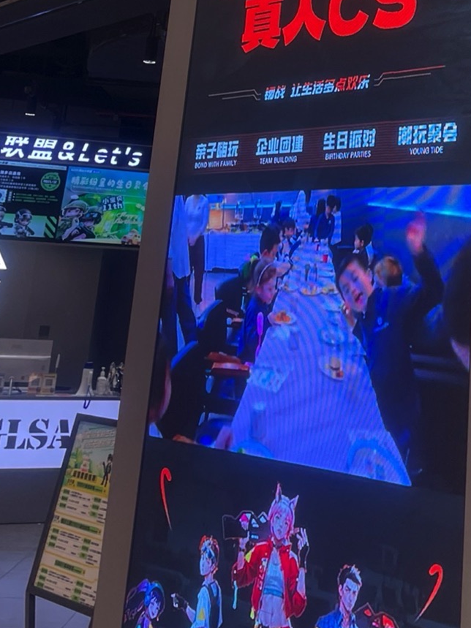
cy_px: -34
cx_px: 434
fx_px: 1125
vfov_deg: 28.7
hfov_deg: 23.0
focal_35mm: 62
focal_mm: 4.2
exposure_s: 1/74
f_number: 1.6
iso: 40
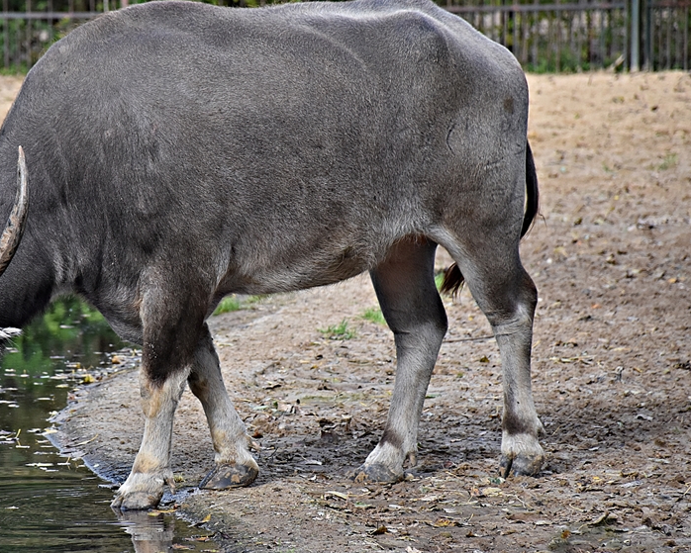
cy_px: 253
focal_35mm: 289
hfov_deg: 6.7
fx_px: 5913
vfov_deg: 5.4
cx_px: 201
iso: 800
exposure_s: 1/1000
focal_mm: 140
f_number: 5.6
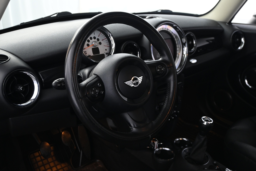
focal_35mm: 37
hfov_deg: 52.2
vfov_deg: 36.2
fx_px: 261
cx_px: 128
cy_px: 86
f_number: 4.2
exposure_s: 1/13
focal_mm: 24.5
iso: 1600
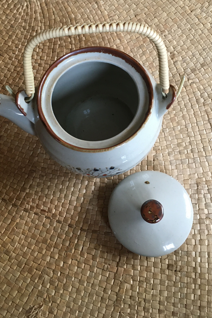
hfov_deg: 38.8
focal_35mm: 34
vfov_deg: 55.7
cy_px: 142
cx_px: 91
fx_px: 300
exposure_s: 1/33
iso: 200
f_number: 2.2
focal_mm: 4.15
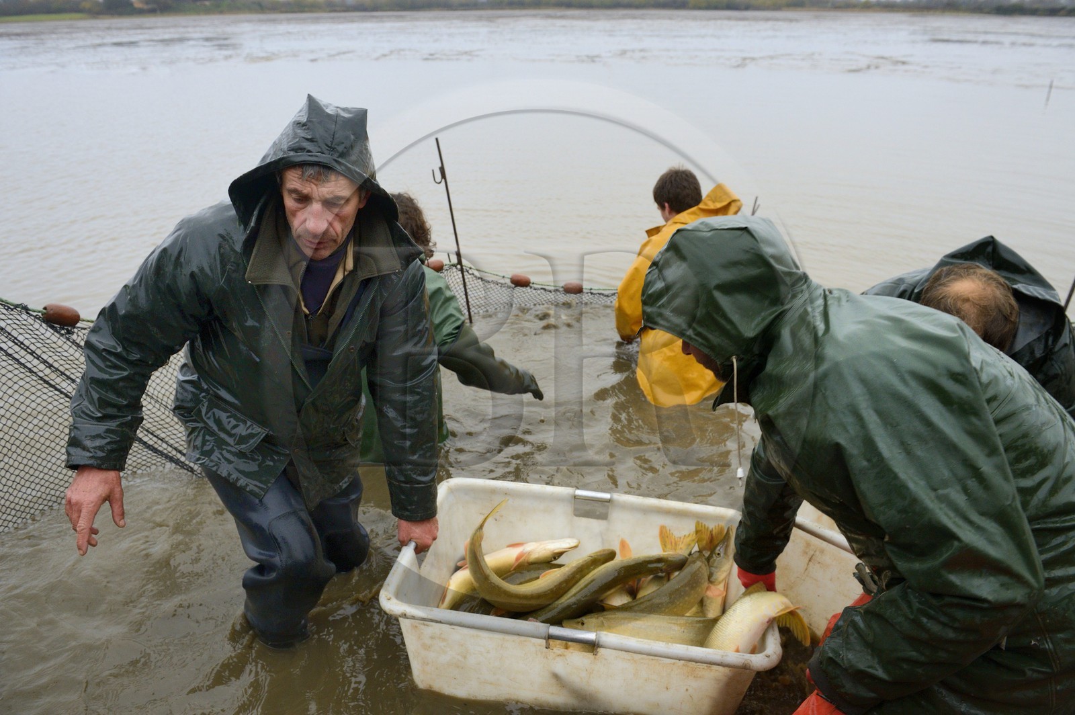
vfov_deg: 53.1
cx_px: 538
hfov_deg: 73.8
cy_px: 358
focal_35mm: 24
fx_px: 716
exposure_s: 1/200
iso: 1600
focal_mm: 24
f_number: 6.3
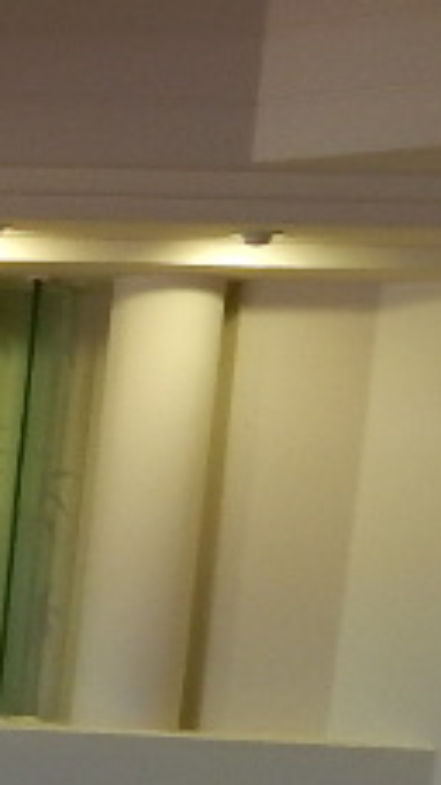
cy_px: 878
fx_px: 2436
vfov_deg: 17.6
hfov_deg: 8.0
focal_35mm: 117
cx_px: -1092
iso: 125
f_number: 3
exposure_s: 1/30
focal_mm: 4
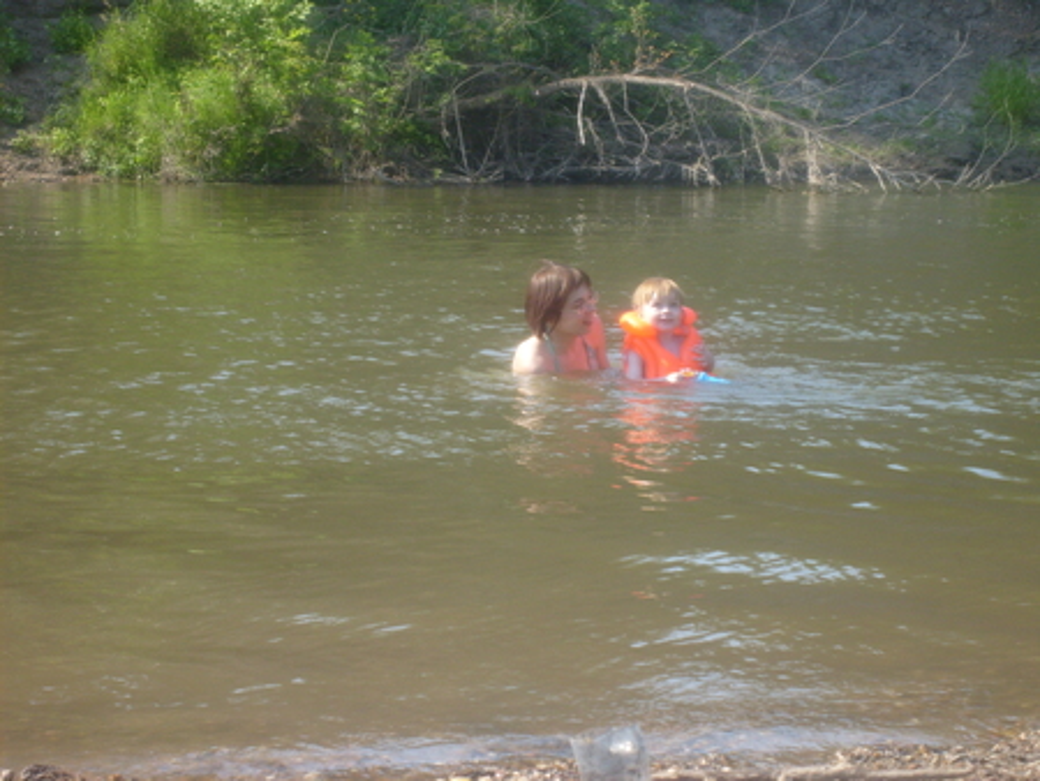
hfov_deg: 18.5
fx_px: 3186
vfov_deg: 14.0
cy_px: 390
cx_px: 520
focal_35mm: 106
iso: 80
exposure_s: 1/250
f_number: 4.9
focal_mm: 17.4
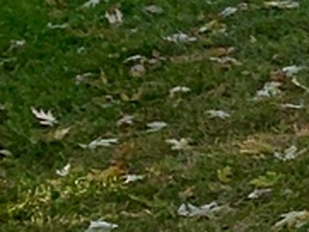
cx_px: 1195
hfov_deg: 7.3
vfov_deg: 7.0
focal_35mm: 207
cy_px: -196
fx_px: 1849
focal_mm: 4.25
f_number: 1.8
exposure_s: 1/601
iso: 25
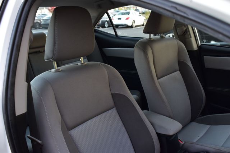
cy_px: 76
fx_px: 230
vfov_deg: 36.8
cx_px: 115
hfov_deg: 53.2
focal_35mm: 36
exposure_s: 1/15
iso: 720
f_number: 6.3
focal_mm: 24
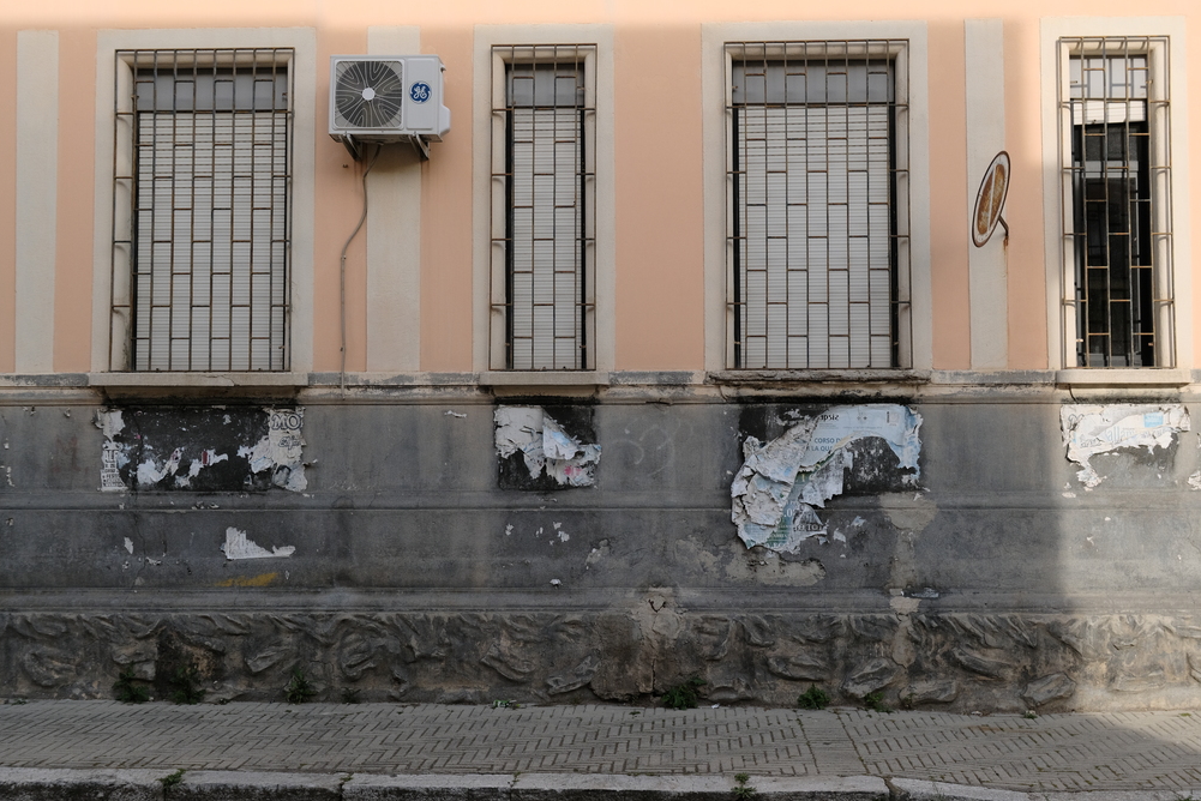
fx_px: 1502
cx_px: 599
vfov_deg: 29.9
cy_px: 396
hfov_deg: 43.6
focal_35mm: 45
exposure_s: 1/2200
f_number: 4
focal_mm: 29.2
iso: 640
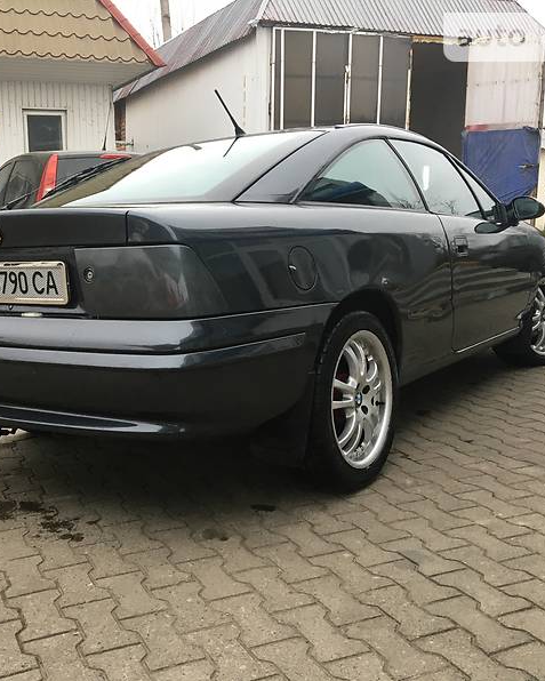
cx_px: 168
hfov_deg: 38.6
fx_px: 766
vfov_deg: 47.9
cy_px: 342
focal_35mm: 38
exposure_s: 1/33
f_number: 2.2
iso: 40
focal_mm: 4.2
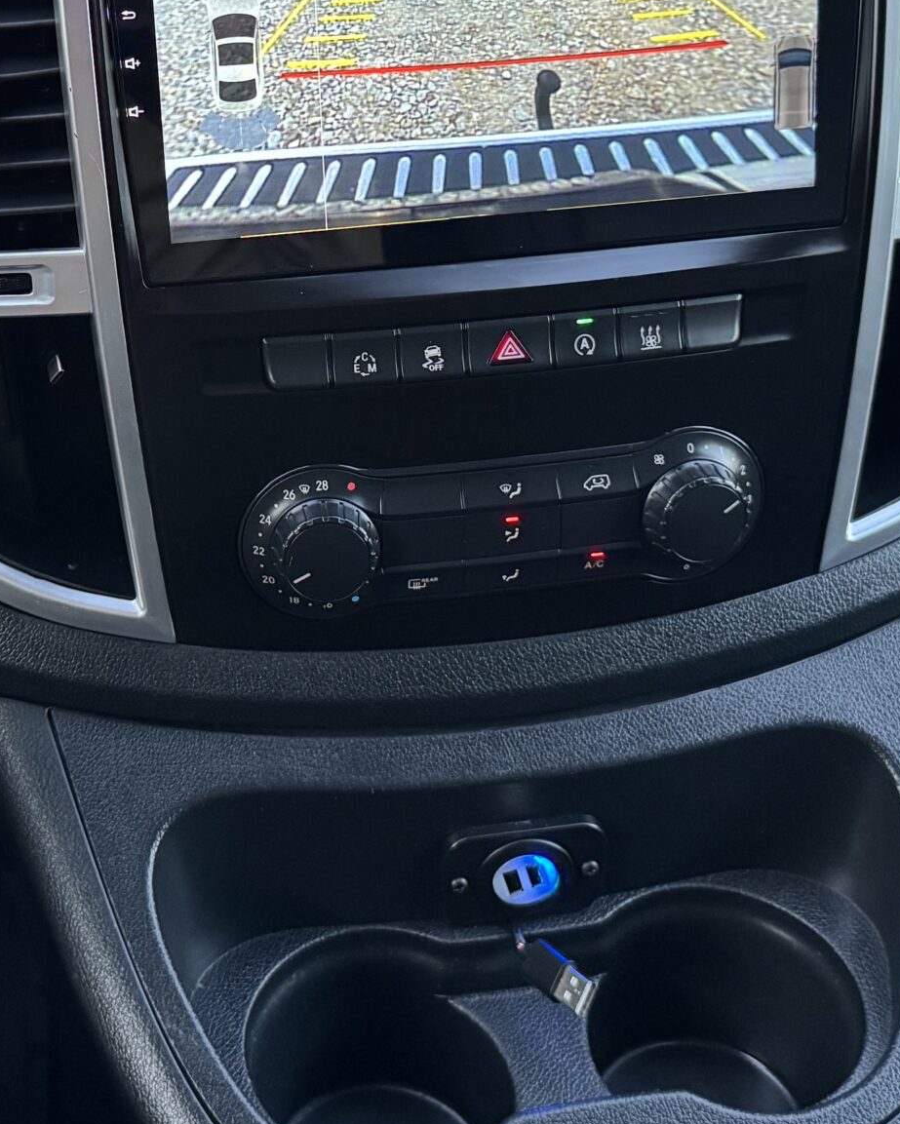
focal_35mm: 52
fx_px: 1731
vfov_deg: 35.2
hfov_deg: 28.8
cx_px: 243
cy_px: 287
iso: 500
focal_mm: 6.76
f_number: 1.78
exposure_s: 1/60
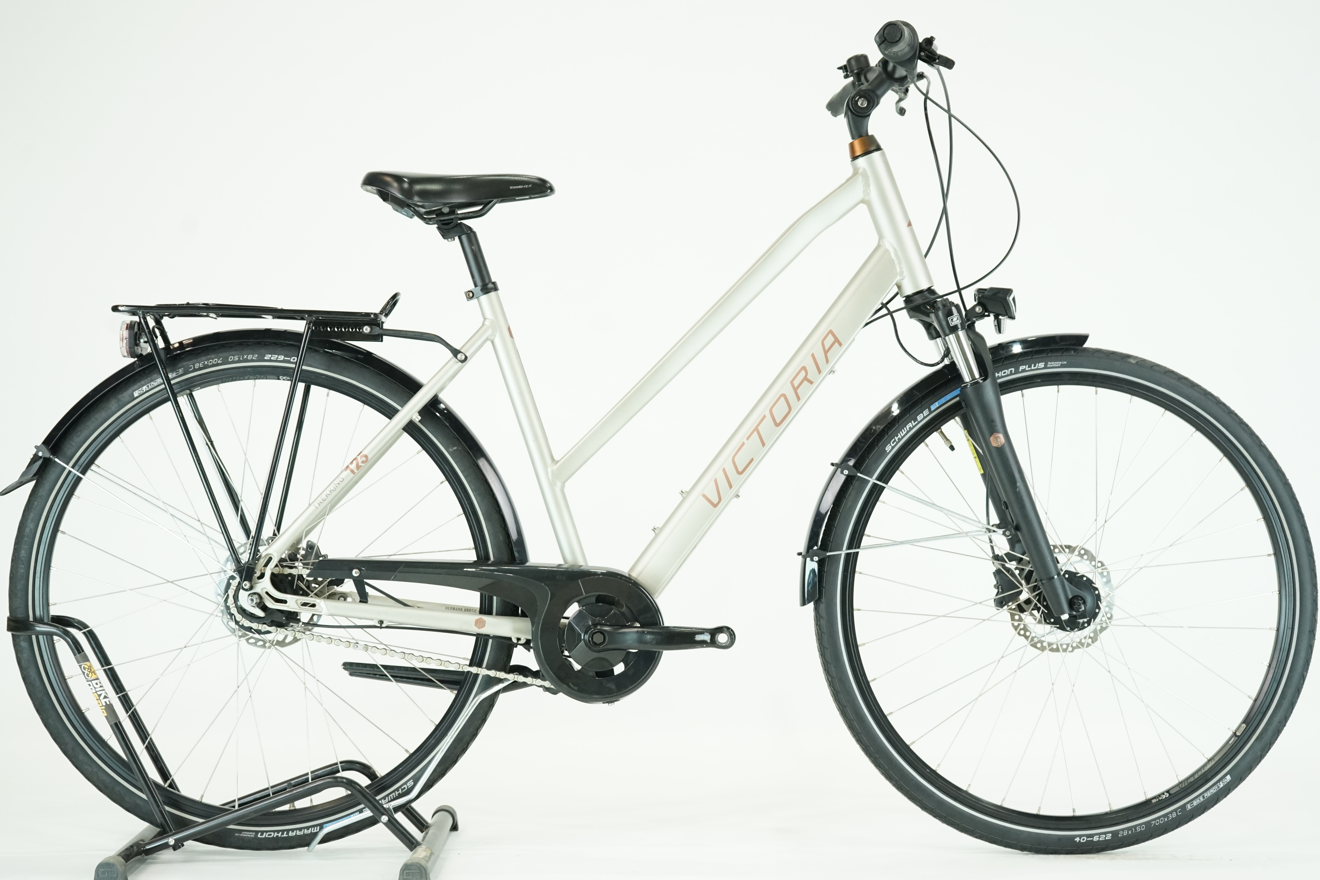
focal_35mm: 61
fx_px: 2236
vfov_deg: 22.3
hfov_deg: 32.9
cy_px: 437
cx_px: 661
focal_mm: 60
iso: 2000
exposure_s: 1/200
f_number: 5
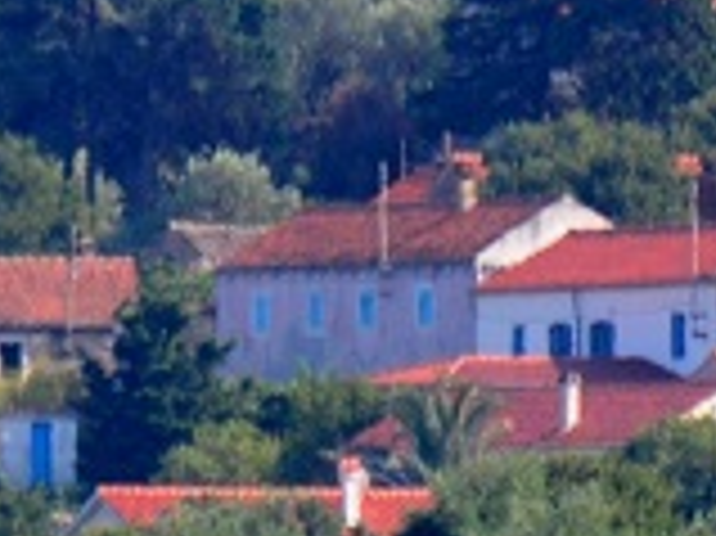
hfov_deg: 0.7
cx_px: -1020
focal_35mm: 2712
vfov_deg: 0.5
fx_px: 56053
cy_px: 944
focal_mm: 300
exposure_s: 1/400
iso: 400
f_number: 9
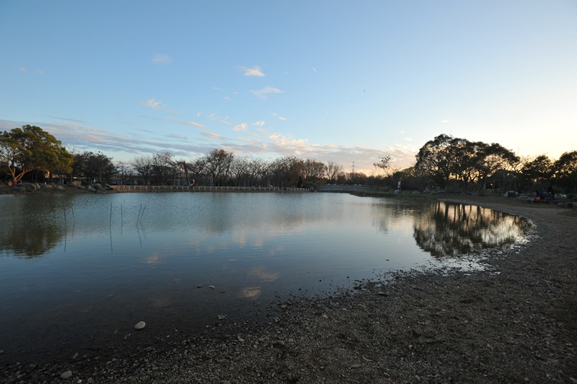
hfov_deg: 96.8
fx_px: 256
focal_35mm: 16
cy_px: 192
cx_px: 288
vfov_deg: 73.6
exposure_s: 1/80
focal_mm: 16
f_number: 8
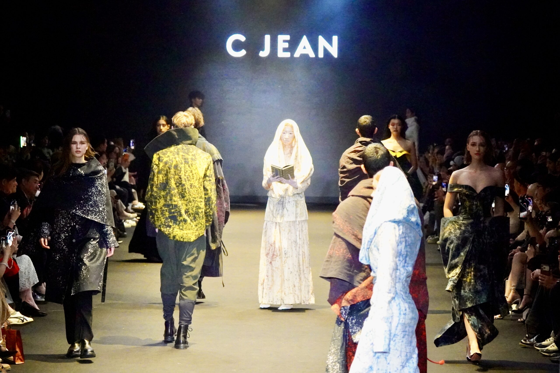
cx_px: 280
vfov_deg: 9.7
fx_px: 2193
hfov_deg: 14.6
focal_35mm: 141
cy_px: 186
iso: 16000
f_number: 4
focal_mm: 94
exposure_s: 1/250
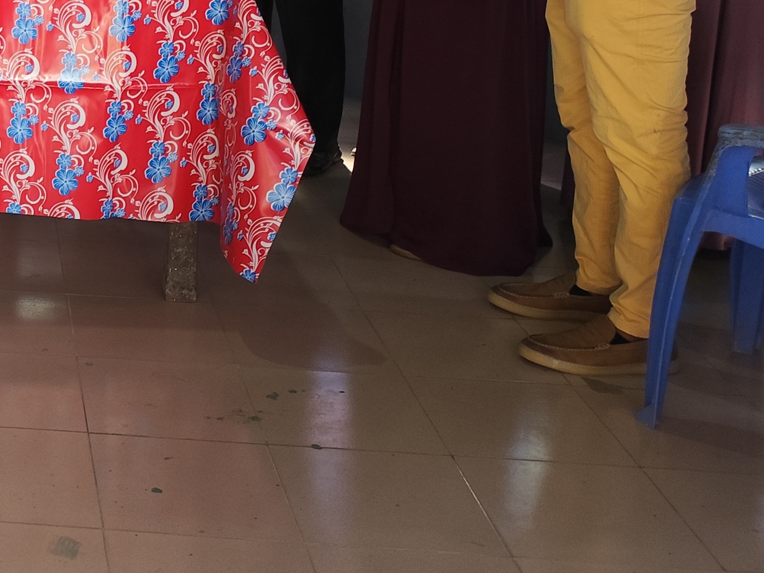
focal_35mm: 69
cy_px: -122
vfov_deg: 19.9
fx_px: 1523
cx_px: -191
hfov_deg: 24.9
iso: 500
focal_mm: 6.14
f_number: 1.65
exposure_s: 1/100
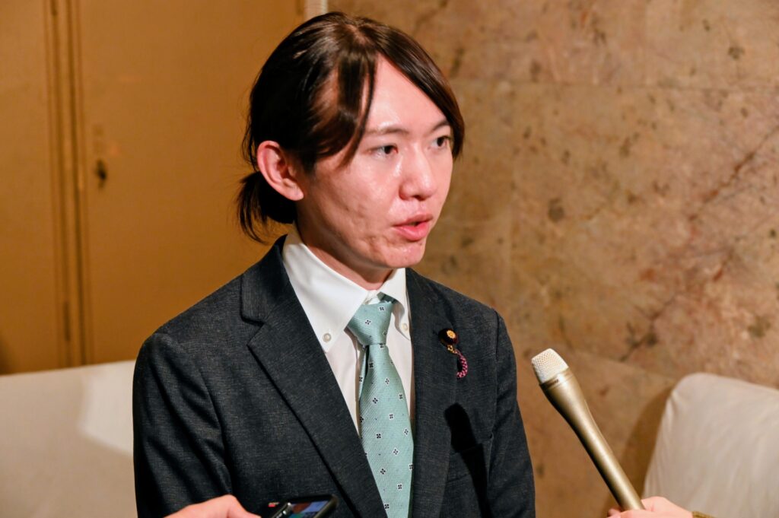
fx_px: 1384
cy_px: 259
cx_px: 390
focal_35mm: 64
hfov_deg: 31.4
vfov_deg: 21.2
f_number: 6
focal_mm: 64
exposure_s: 1/60
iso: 3600
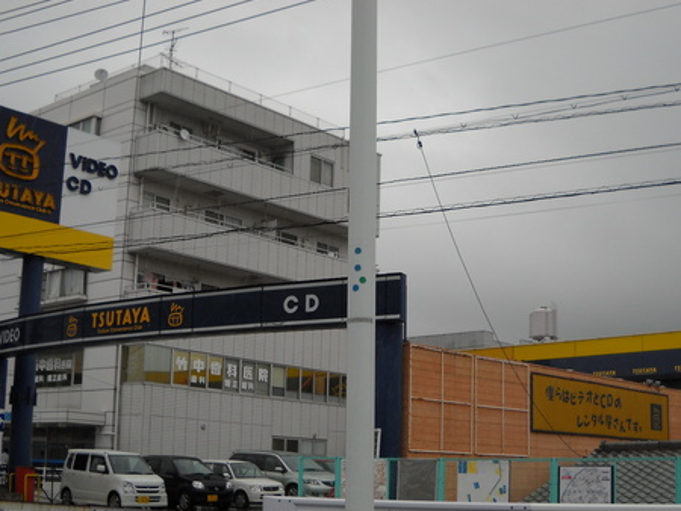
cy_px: 290
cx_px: 362
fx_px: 1004
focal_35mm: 51
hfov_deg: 37.5
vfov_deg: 28.6
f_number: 3.1
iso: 64
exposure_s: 1/250
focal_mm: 6.72
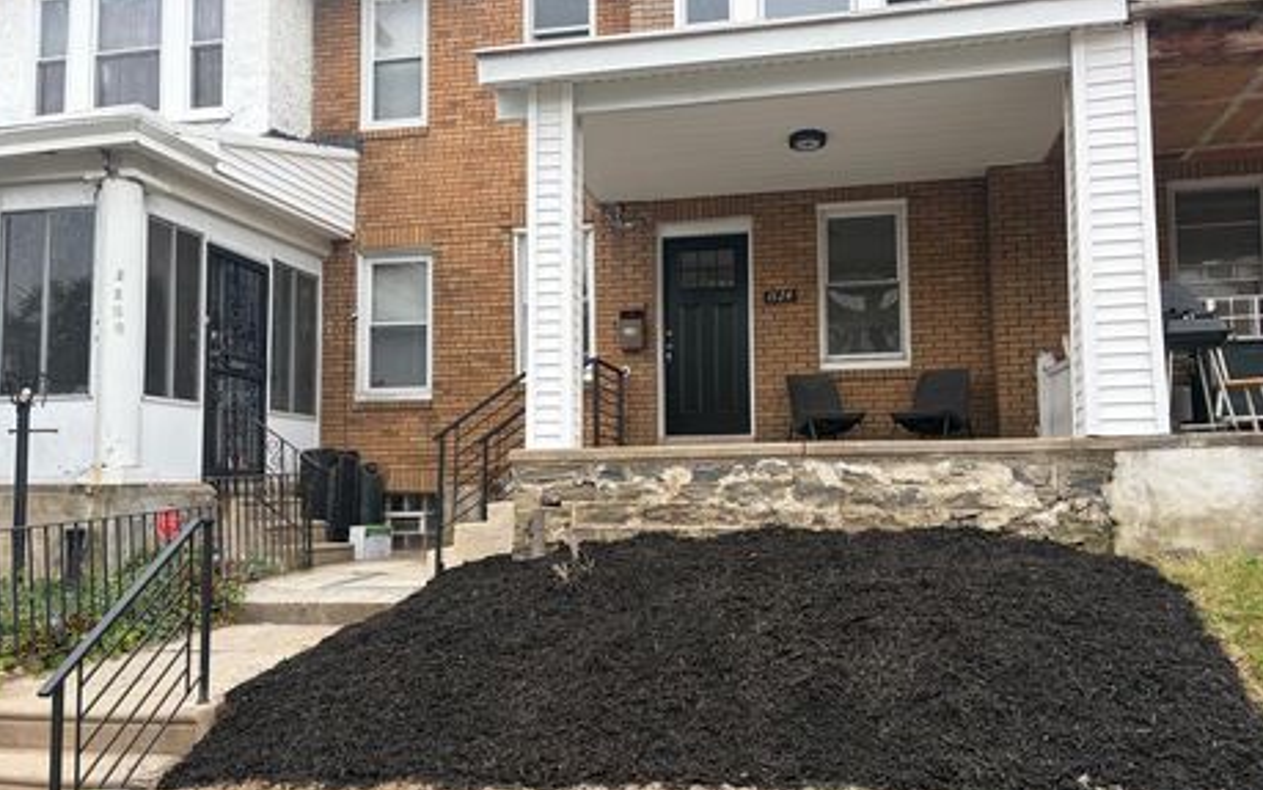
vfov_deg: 41.8
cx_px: 658
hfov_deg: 62.9
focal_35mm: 30
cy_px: 423
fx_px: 1033
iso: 64
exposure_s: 1/122
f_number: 1.6
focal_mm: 5.96
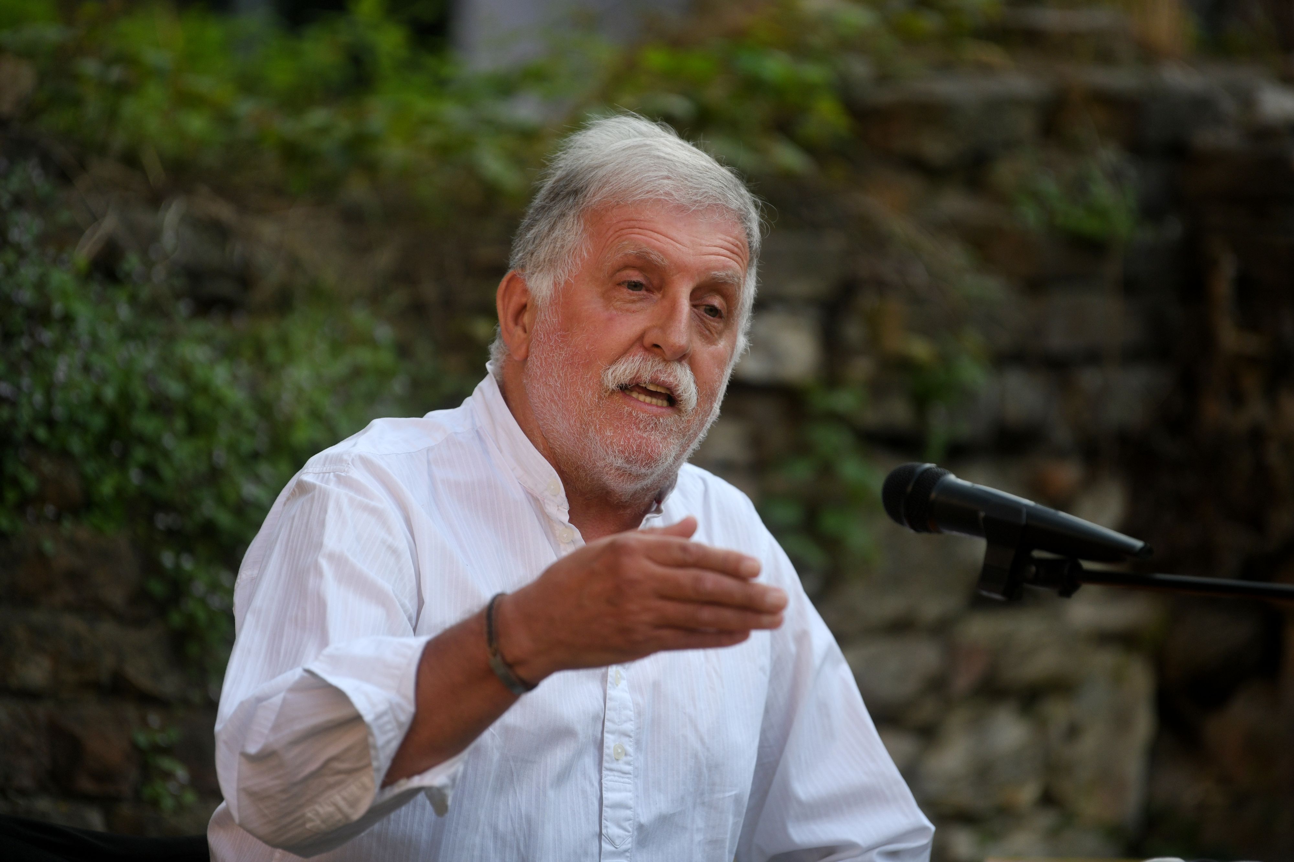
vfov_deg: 7.4
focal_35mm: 185
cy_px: 431
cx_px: 647
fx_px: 6649
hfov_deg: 11.1
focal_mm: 185
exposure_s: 1/3200
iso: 500
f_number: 2.8
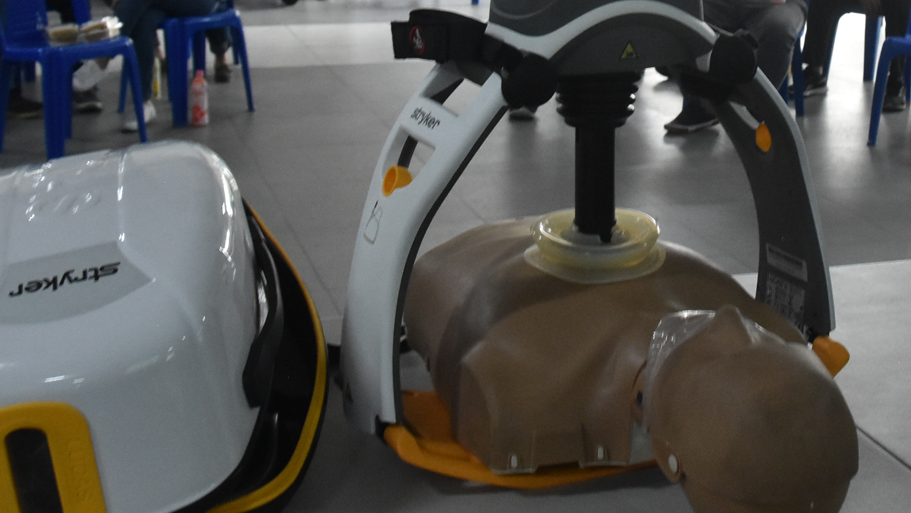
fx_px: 1474
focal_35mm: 61
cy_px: -20
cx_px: 678
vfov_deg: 19.1
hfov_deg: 33.7
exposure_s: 1/40
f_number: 5.6
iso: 2000
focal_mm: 18
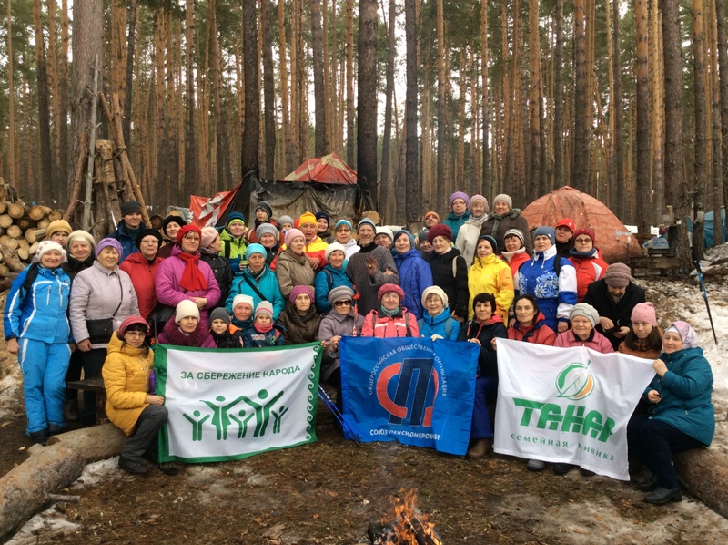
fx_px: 672
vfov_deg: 44.1
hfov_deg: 56.9
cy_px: 272
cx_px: 364
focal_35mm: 32
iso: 32
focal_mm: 3.3
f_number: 2.4
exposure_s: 1/209
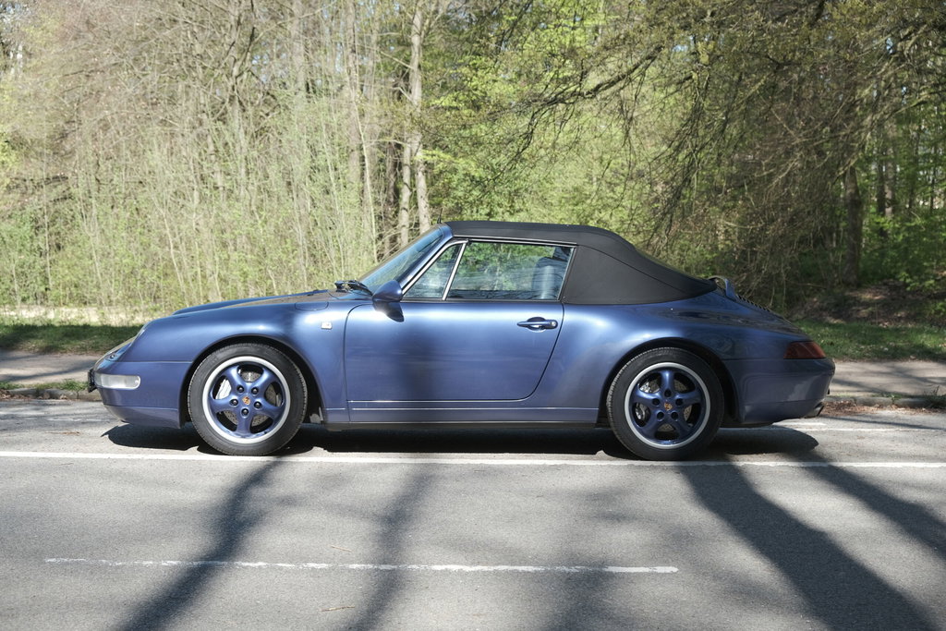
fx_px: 1997
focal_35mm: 76
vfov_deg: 18.0
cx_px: 473
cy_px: 316
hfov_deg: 26.6
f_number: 5
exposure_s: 1/250
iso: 160
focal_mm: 50.5
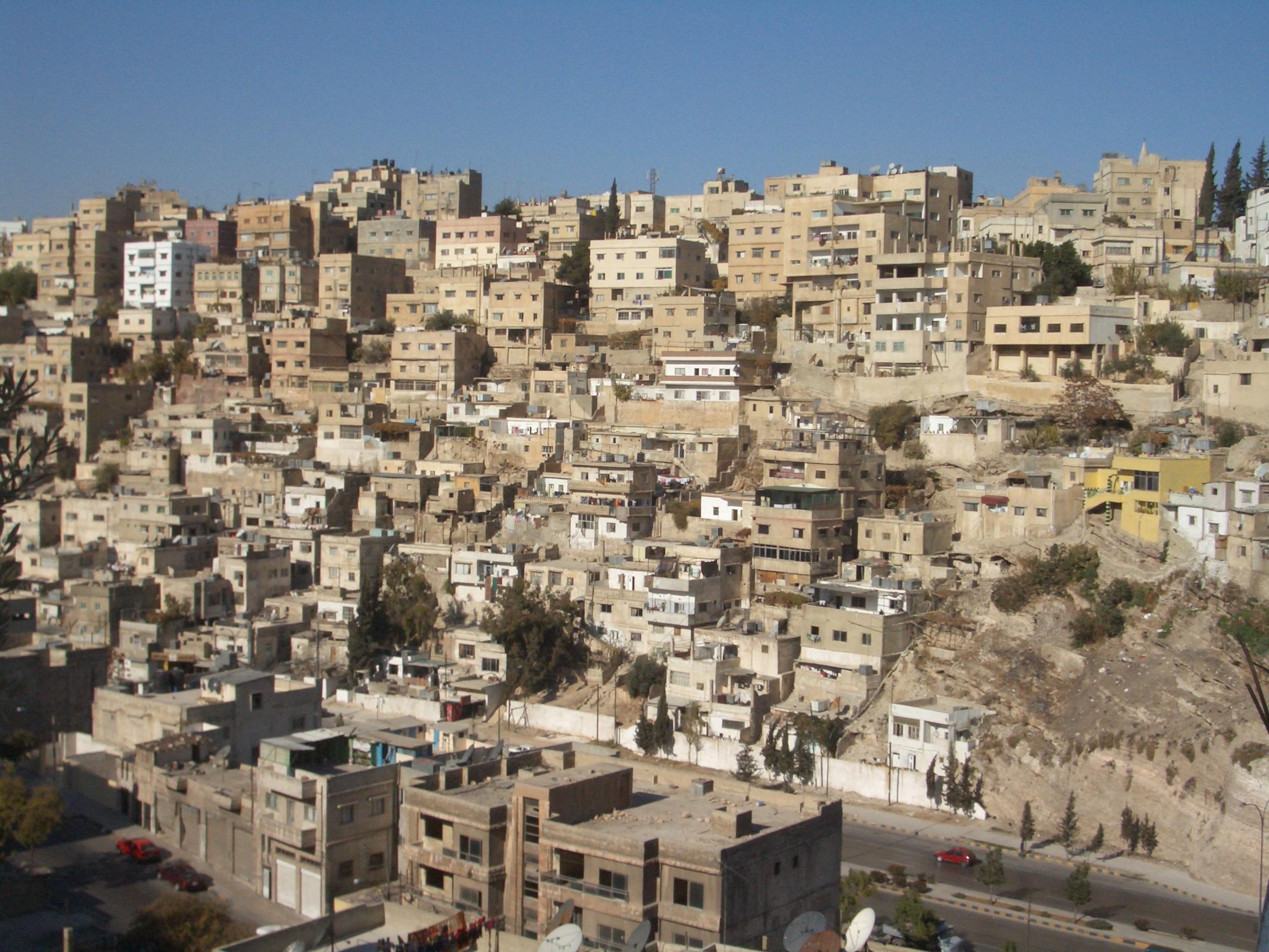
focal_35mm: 49
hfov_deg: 38.9
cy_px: 476
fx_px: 1796
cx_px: 634
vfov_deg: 29.7
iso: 100
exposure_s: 1/2000
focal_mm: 8.2
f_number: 5
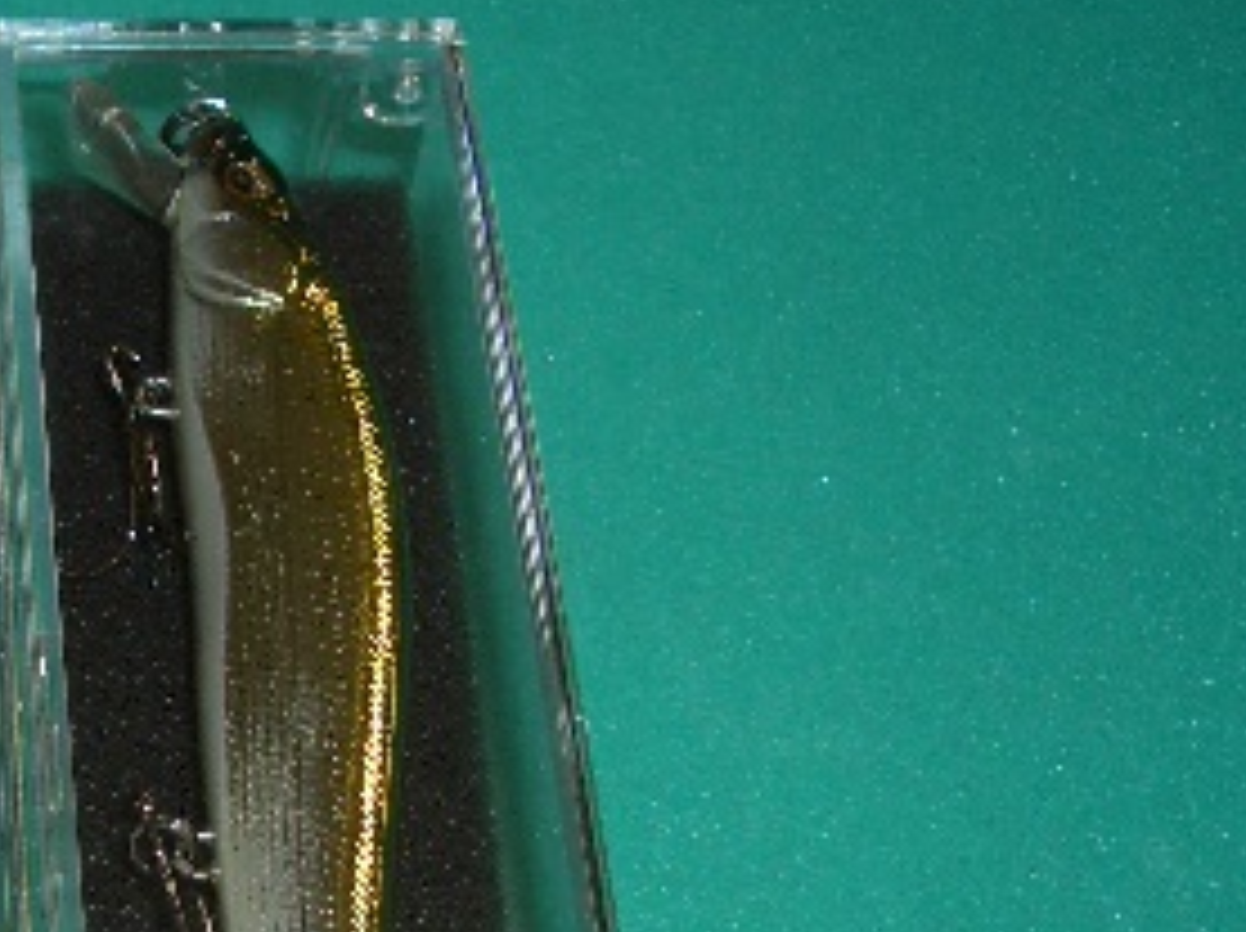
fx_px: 2912
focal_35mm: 81
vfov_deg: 17.8
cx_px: 94
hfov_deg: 23.4
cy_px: 878
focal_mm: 5.8
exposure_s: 1/60
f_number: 2.6
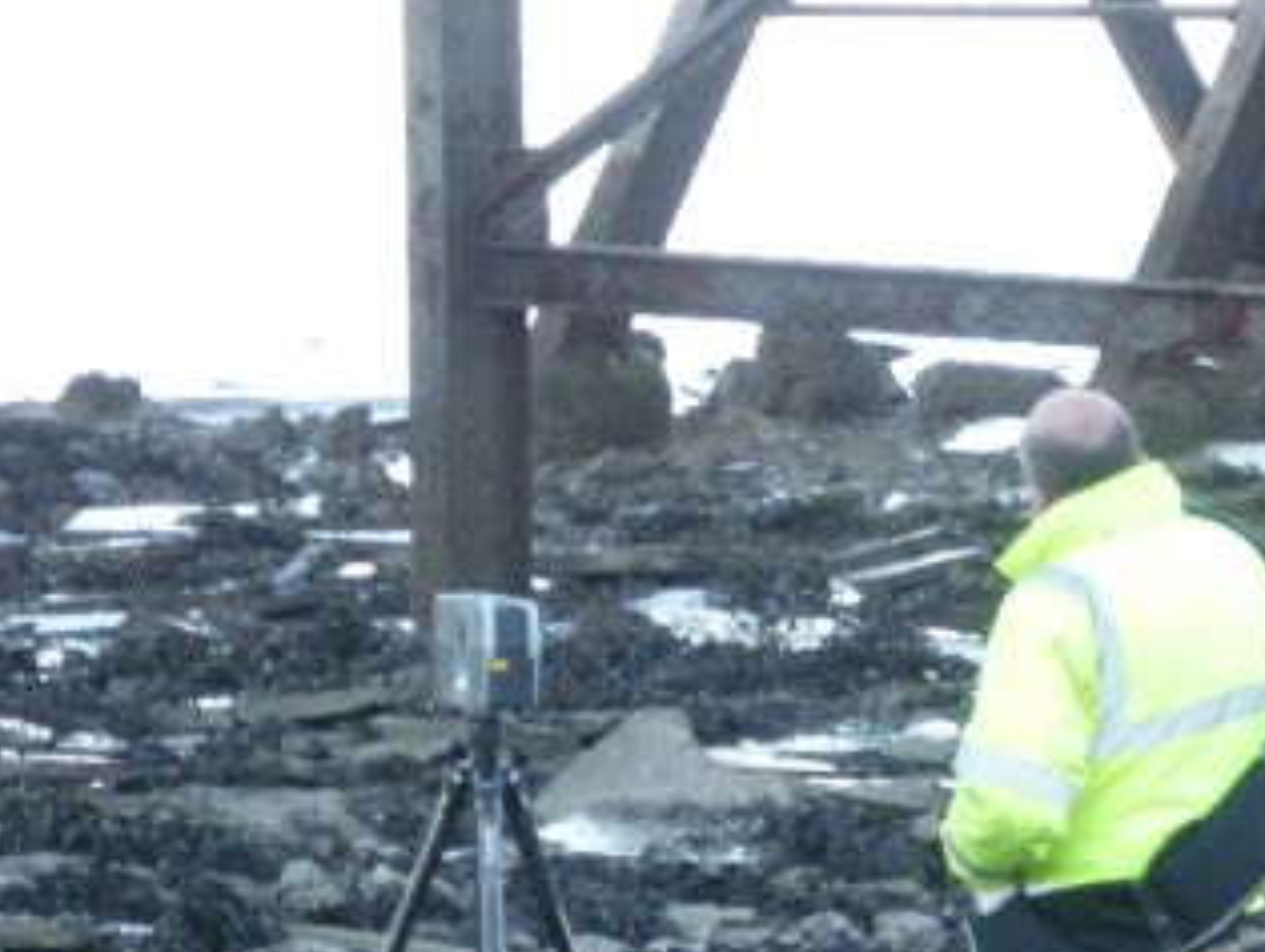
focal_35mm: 284
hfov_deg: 7.0
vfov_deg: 5.2
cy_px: 916
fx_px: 10390
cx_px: 892
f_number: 6.9
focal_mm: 25
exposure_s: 1/60
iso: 400
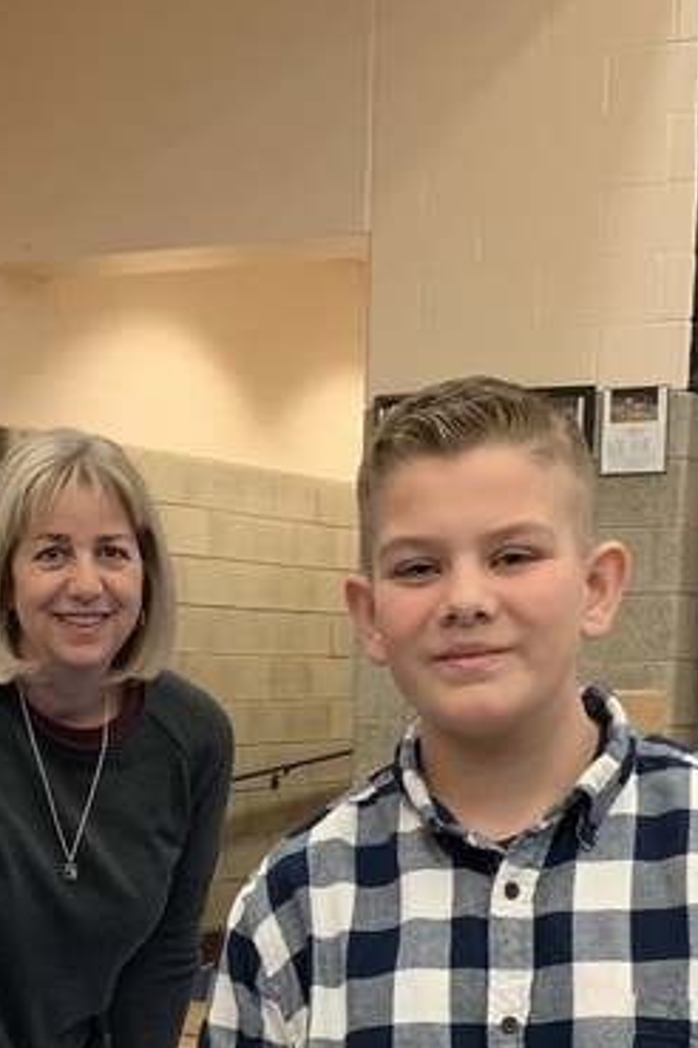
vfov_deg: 25.9
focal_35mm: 75
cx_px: 190
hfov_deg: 18.1
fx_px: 2181
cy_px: 988
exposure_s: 1/60
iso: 320
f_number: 1.8
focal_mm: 4.25
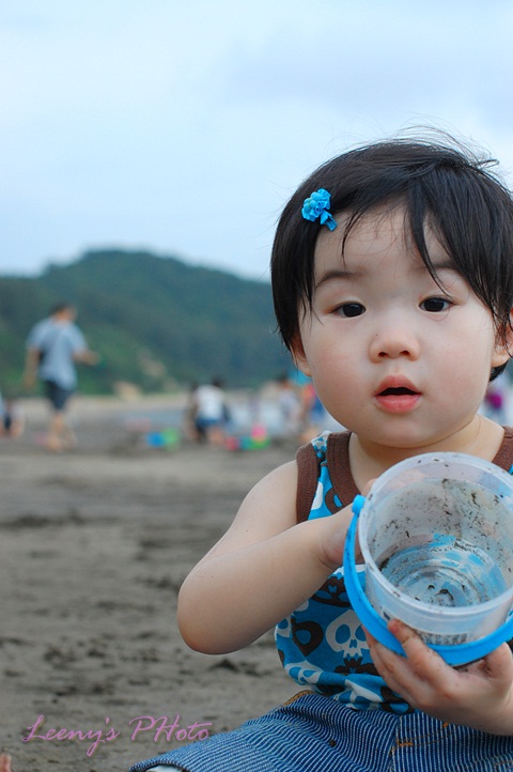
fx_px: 1606
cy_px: 386
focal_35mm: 75
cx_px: 256
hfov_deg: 18.1
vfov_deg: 27.0
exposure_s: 1/200
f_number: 5
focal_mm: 50
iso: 400
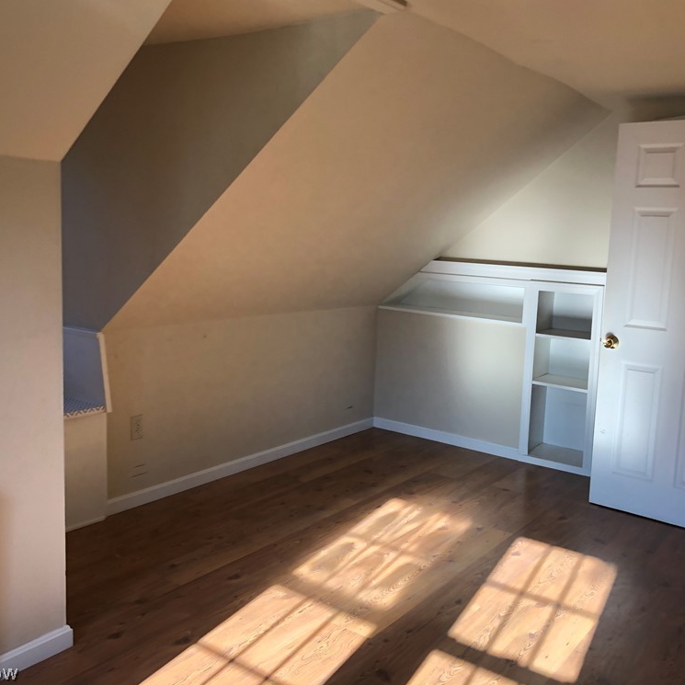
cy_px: 335
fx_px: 761
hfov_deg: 48.3
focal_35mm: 34
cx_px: 394
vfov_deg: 48.4
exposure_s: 1/120
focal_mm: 4
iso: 25
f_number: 1.8
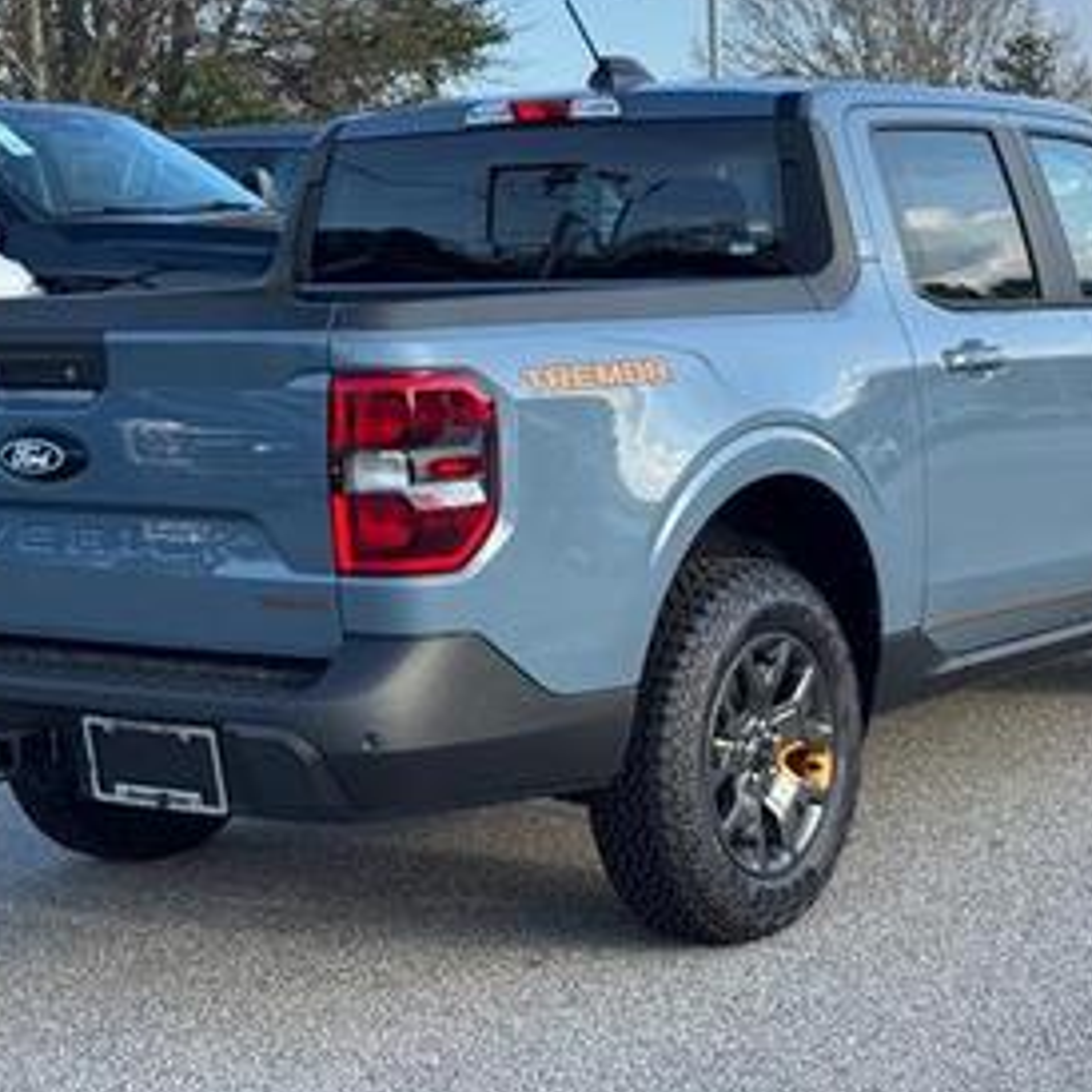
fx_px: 2784
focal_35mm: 78
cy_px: 470
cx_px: 566
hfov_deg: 22.2
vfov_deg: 22.2
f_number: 1.78
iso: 64
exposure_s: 1/802
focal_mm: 6.76
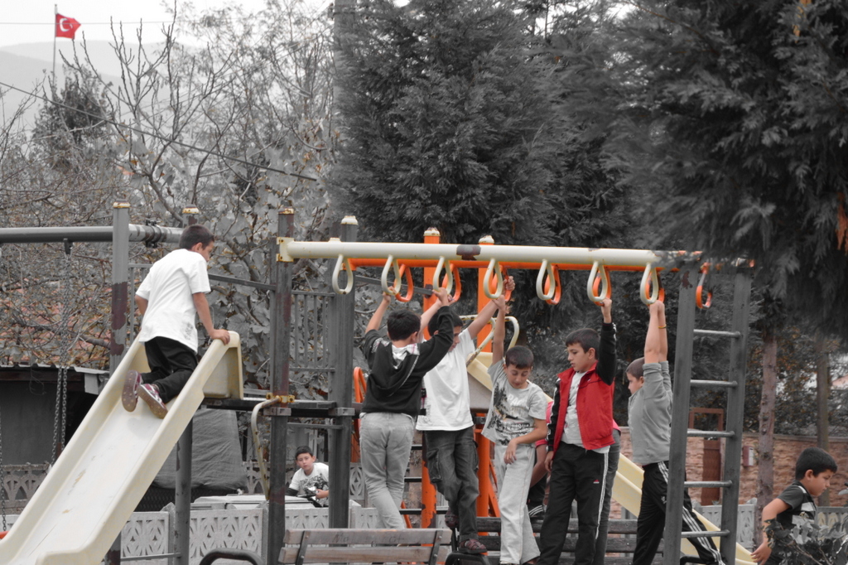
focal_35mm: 158
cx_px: 424
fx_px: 3709
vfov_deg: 8.7
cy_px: 282
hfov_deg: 13.0
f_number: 8
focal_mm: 105
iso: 360
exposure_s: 1/125
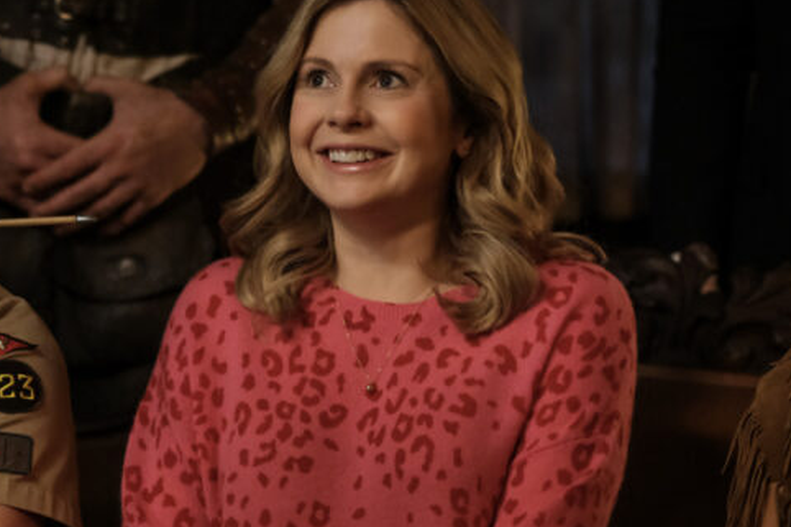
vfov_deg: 8.7
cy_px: 406
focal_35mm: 157
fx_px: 3448
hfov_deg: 13.0
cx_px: 71
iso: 6400
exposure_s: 1/160
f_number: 2
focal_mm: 56
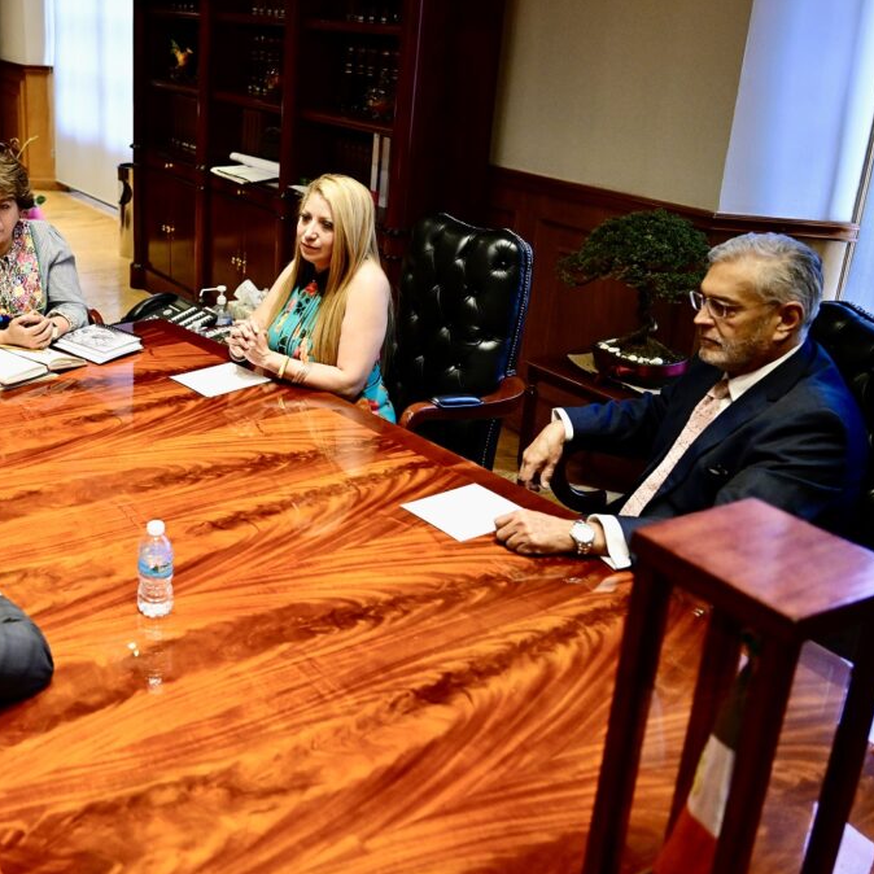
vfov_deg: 52.5
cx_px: 217
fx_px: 886
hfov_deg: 50.3
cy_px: 435
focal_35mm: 31
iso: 2500
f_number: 2.8
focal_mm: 24
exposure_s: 1/160
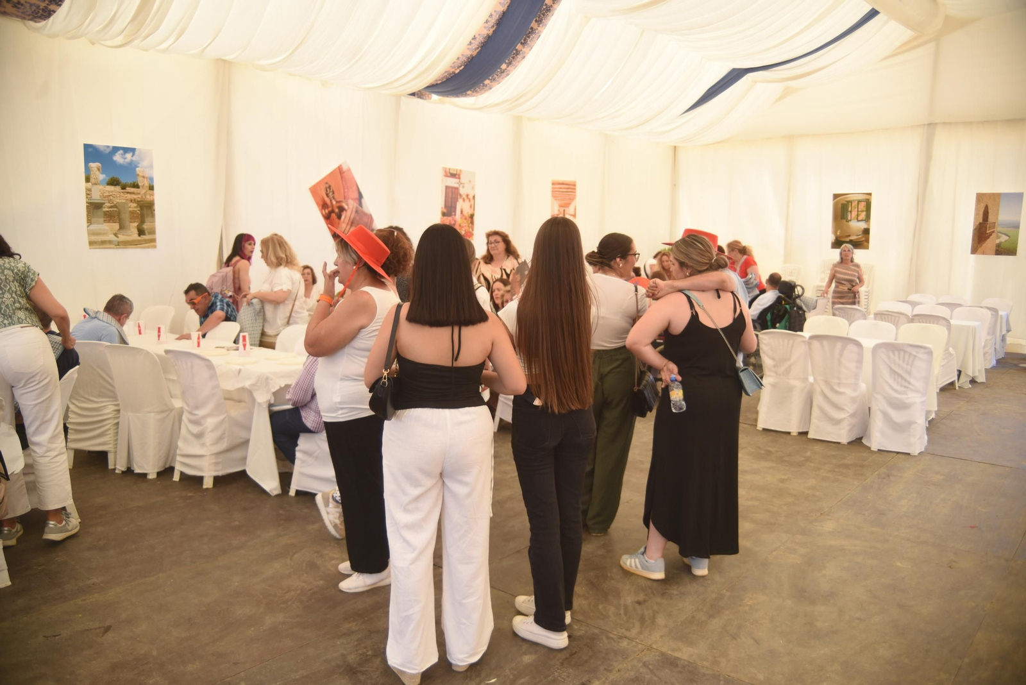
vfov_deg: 45.0
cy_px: 342
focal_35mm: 29
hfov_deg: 63.6
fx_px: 827
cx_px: 513
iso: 450
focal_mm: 29
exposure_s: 1/400
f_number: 3.5
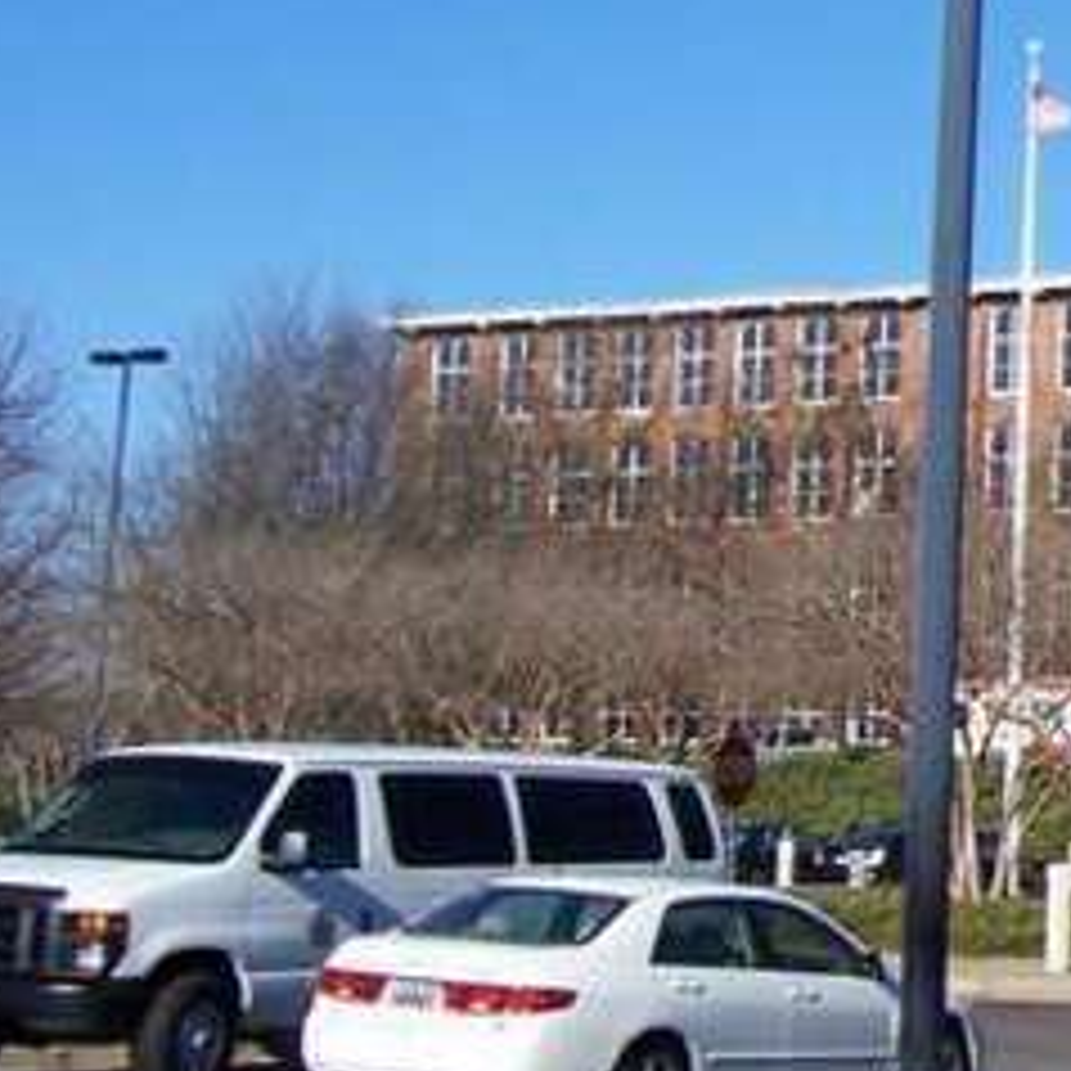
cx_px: 1764
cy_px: 171
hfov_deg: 15.4
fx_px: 3535
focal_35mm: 101
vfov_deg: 17.1
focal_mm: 5.6
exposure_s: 1/500
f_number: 5.6
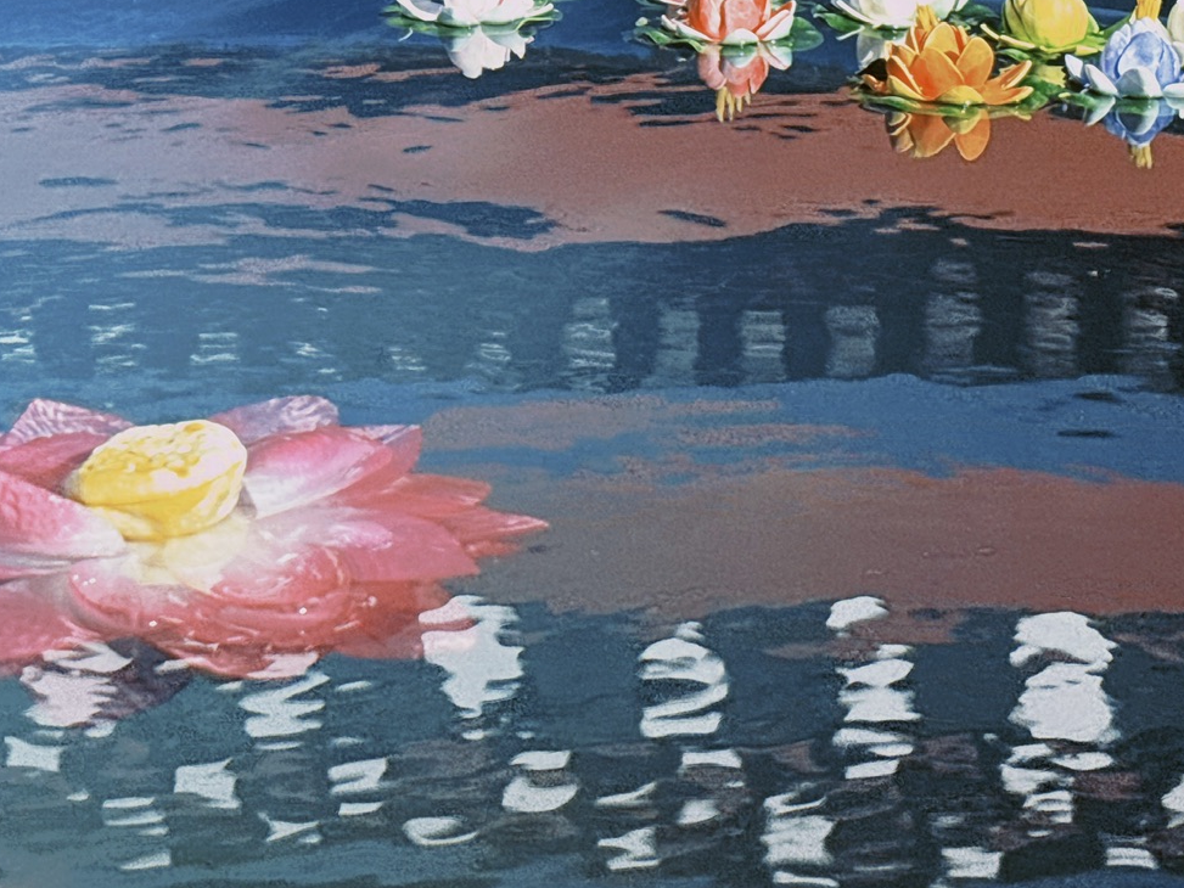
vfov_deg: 14.4
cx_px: 305
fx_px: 3455
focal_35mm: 101
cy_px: 13
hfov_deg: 19.3
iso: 64
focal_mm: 6.76
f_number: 1.78
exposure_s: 1/4587
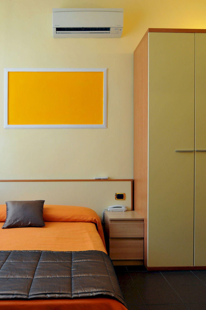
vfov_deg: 58.7
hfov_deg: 40.7
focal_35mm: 32
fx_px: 275
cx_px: 73
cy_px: 156
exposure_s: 1/5
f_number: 10
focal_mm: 14
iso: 320
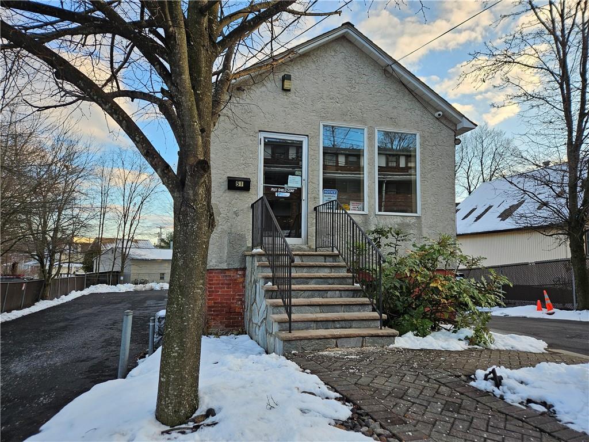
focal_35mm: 23
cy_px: 221
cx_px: 294
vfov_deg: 58.9
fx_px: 391
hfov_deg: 73.9
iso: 25
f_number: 1.8
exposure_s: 1/252
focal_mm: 5.4
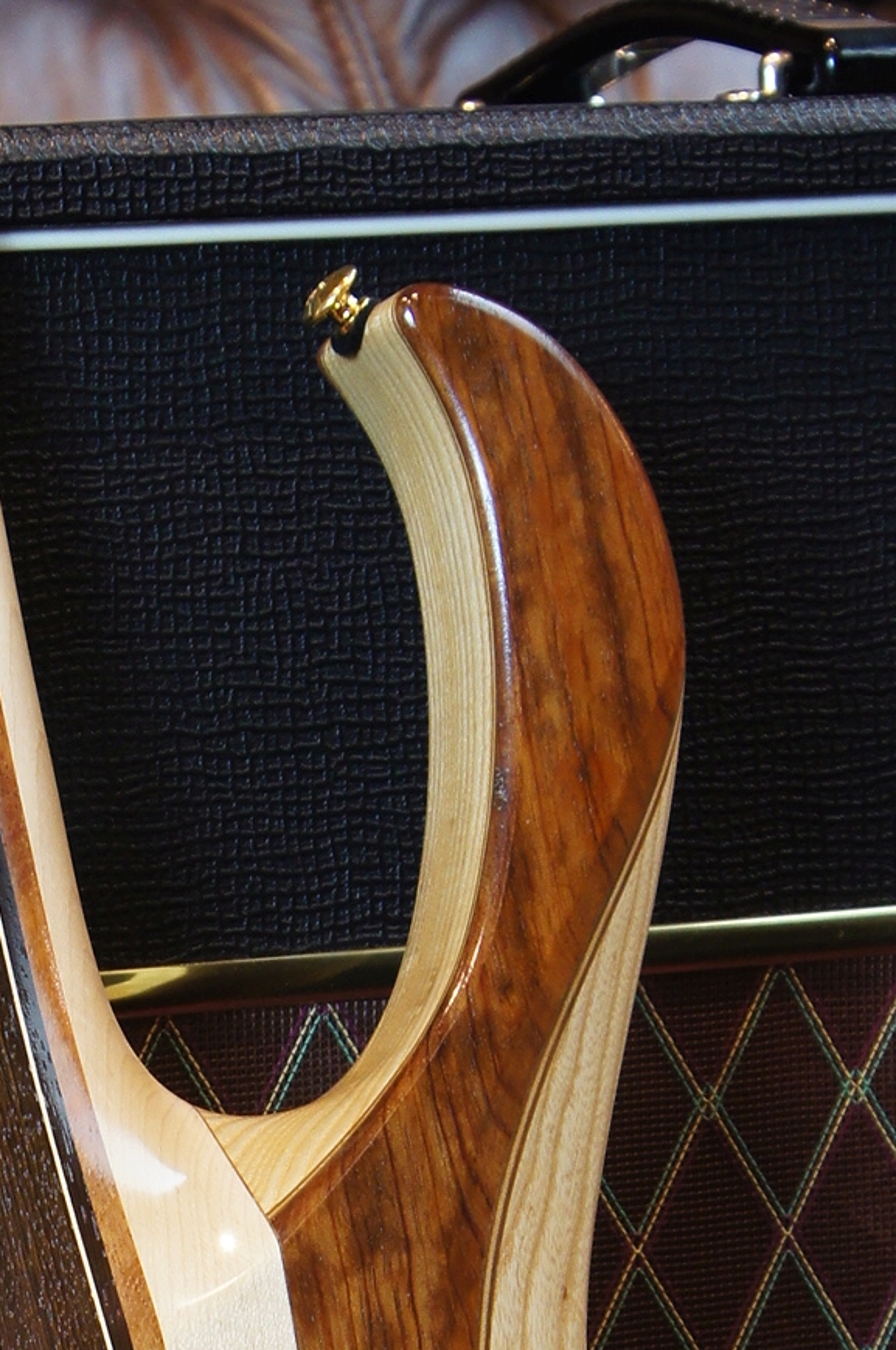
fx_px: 8135
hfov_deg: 6.3
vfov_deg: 9.4
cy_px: 1524
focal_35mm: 217
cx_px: 95
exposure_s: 1/10
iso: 400
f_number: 8
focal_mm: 55
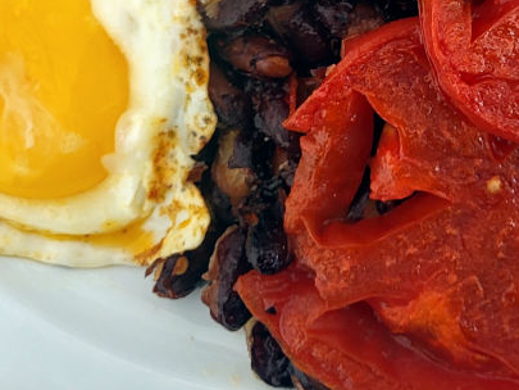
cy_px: -98
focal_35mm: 77
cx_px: 422
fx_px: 1155
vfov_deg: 18.0
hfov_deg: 24.9
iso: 125
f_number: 1.8
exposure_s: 1/100
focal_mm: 5.4
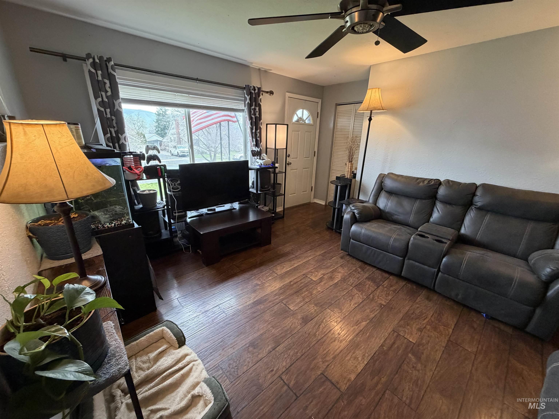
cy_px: 210
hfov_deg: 102.1
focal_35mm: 14
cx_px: 280
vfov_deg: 85.7
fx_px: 226
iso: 320
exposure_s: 1/60
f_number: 2.2
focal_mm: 2.22
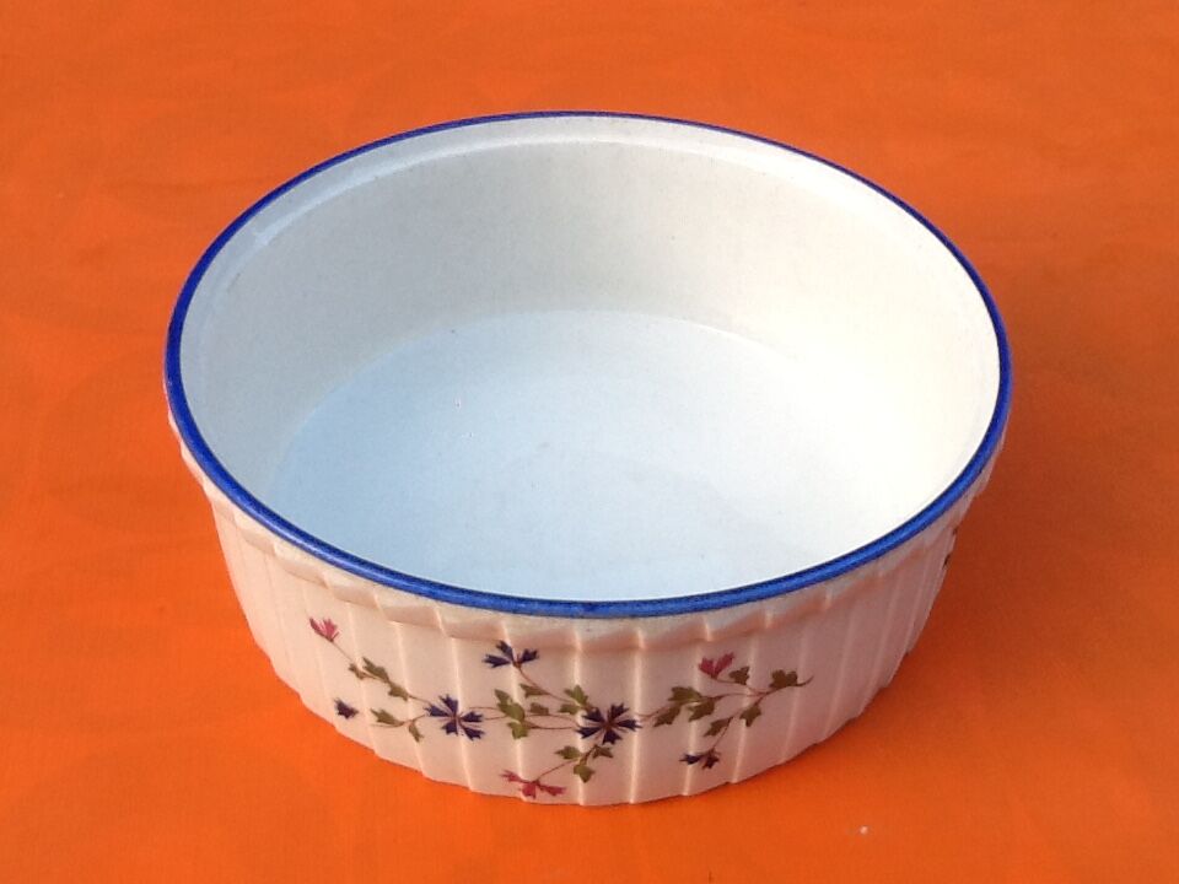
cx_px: 590
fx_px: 1499
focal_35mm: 44
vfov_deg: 32.9
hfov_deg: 42.9
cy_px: 442
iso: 50
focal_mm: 2.03
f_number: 2.4
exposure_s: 1/120
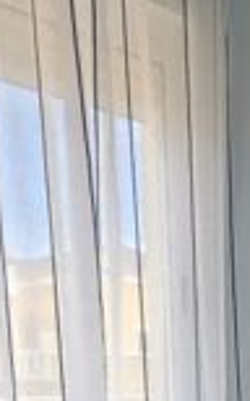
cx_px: 301
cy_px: 557
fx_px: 688
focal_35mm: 63
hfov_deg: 19.4
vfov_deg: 26.2
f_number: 2.2
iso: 80
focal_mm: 2.2
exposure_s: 1/227
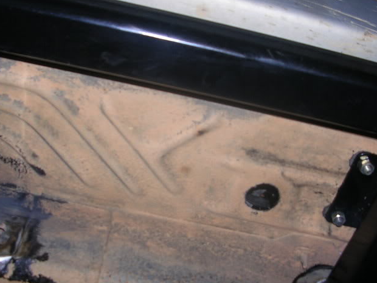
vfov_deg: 29.7
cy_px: 156
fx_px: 534
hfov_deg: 38.9
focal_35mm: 49
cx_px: 187
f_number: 2.8
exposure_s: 1/60.1
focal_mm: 5.8
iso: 50
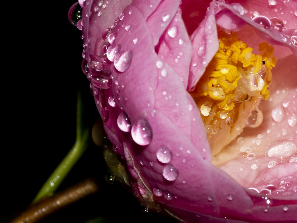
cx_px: 351
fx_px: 4350
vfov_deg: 2.9
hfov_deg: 3.9
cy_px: 91
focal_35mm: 507
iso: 100
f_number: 18
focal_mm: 140
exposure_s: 1/250
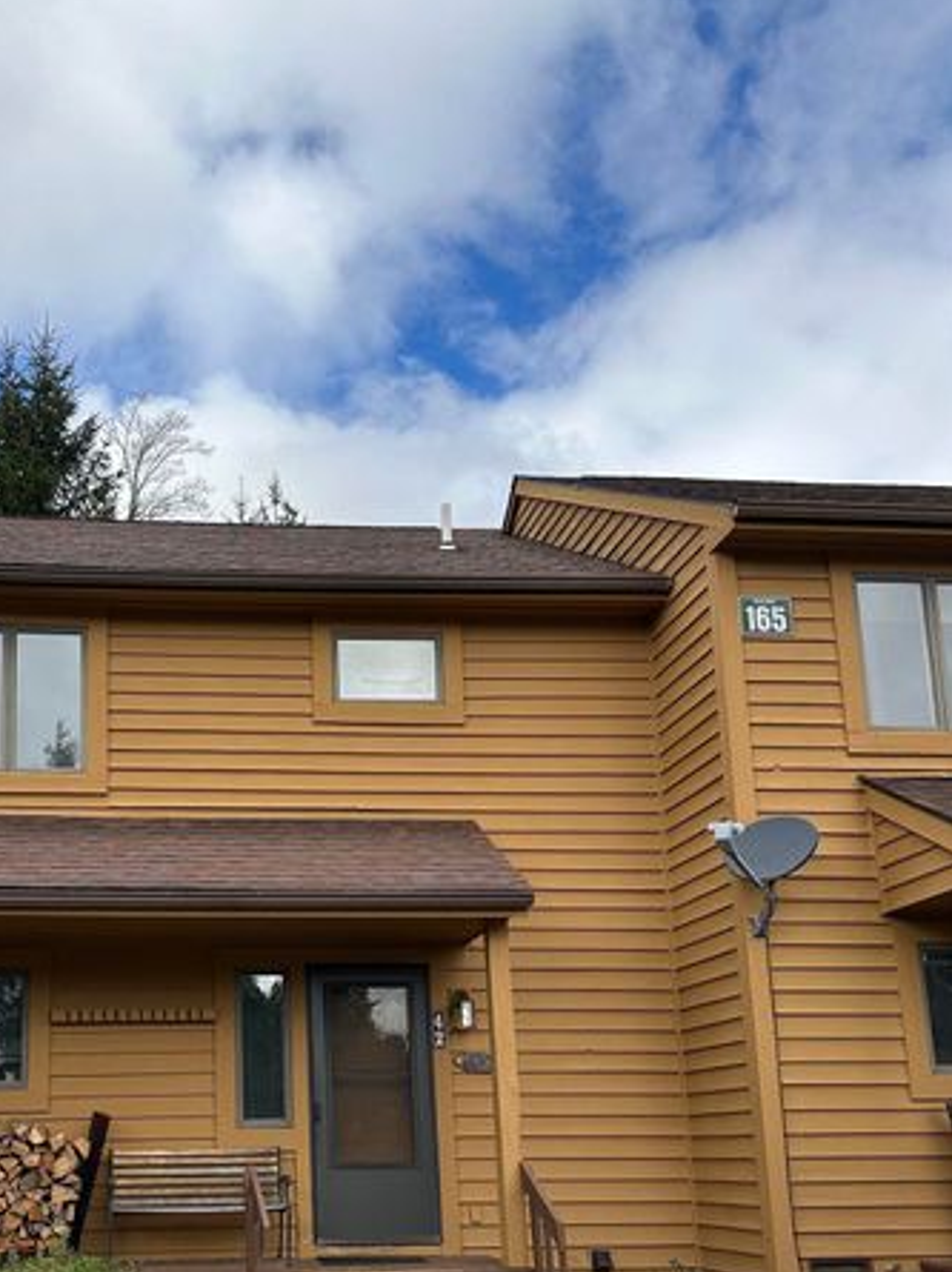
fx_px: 1322
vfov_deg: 50.1
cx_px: 240
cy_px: 885
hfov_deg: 38.6
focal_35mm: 36
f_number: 1.78
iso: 80
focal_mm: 6.86
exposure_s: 1/2660
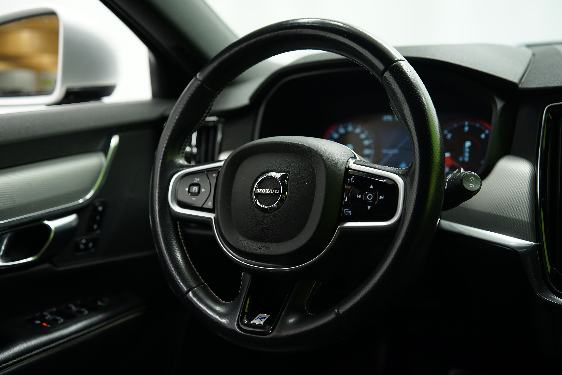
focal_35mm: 49
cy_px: 188
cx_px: 281
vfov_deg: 27.5
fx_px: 765
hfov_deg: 40.3
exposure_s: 1/40
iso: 1000
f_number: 2.8
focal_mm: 49
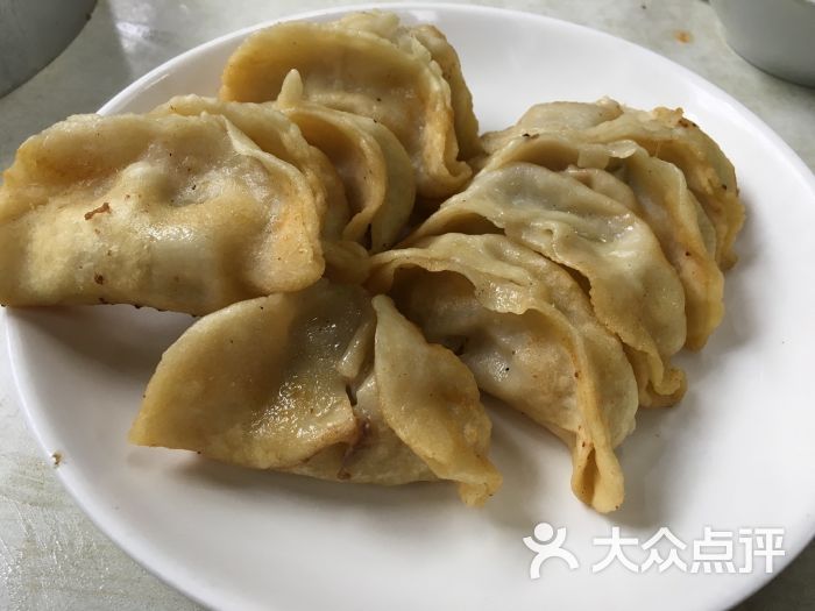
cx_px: 408
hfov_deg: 61.7
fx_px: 683
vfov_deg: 48.2
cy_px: 306
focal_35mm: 29
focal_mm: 4.15
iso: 40
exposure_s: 1/33
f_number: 2.2
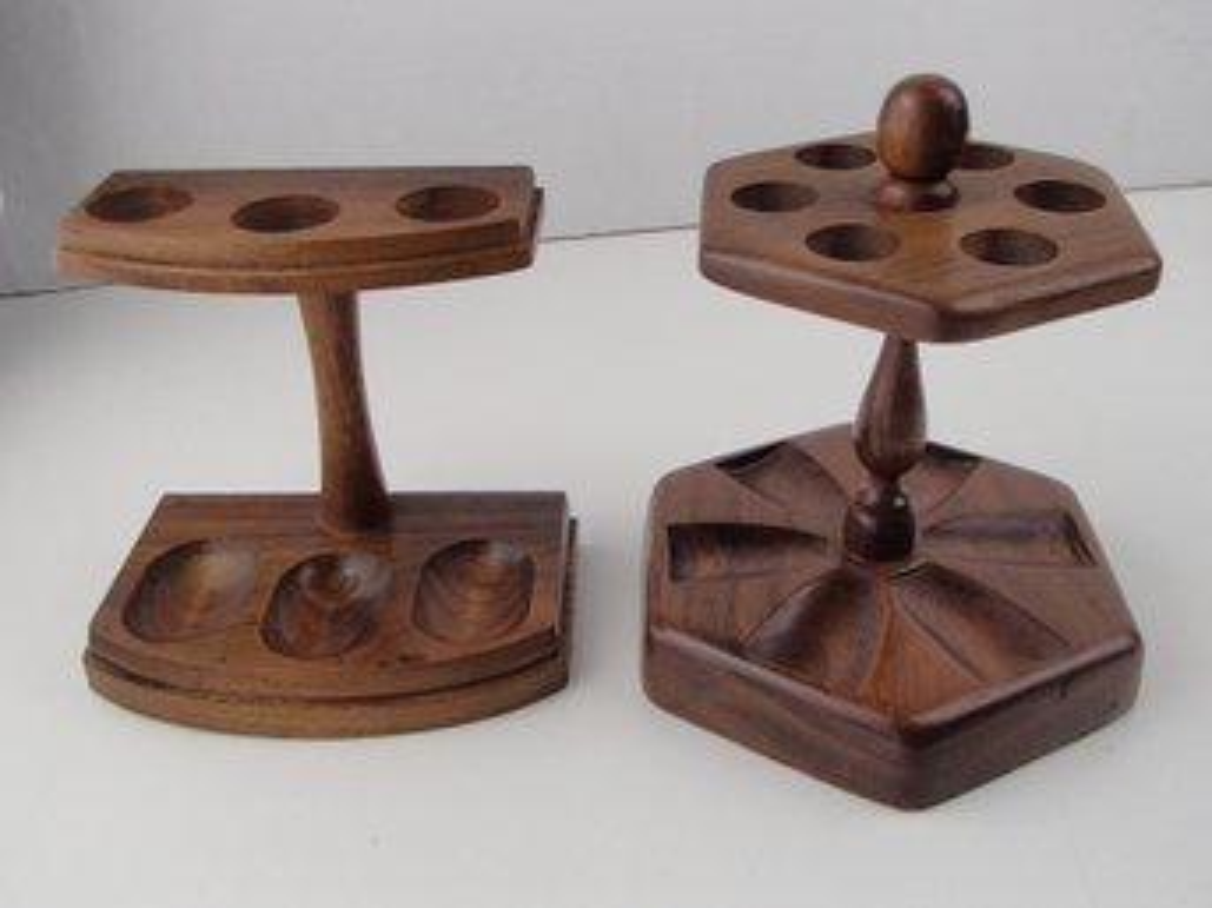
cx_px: 606
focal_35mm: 37
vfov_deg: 38.6
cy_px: 454
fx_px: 1295
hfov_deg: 50.2
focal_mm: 6.64
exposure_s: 1/160
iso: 200
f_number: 4.7
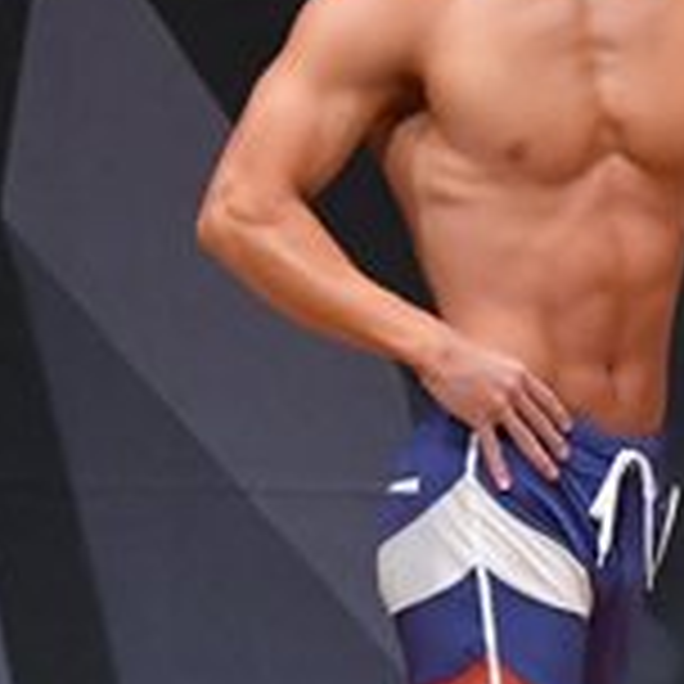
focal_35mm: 1102
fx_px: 24636
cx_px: 286
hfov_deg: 1.6
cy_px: 662
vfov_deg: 1.6
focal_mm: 170
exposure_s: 1/400
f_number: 5.6
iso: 6400
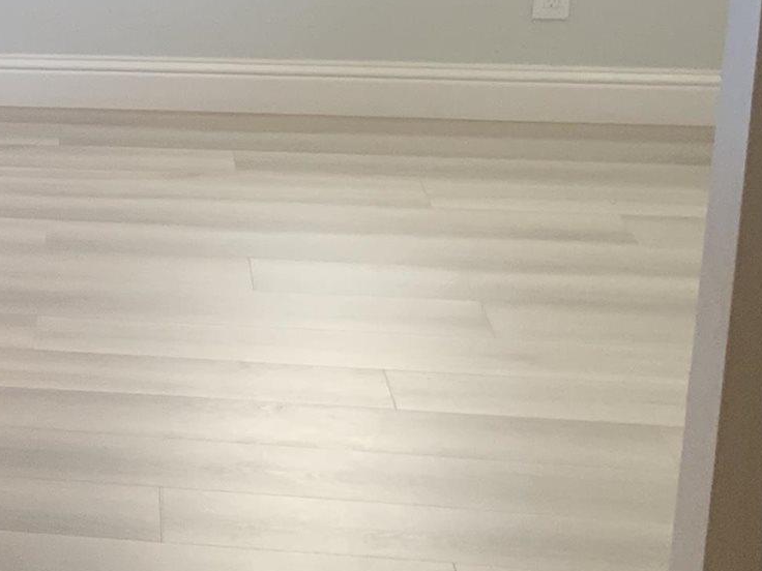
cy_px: 239
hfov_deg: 14.4
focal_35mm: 121
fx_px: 2664
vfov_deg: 12.2
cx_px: -608
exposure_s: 1/60
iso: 64
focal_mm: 3
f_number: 1.8
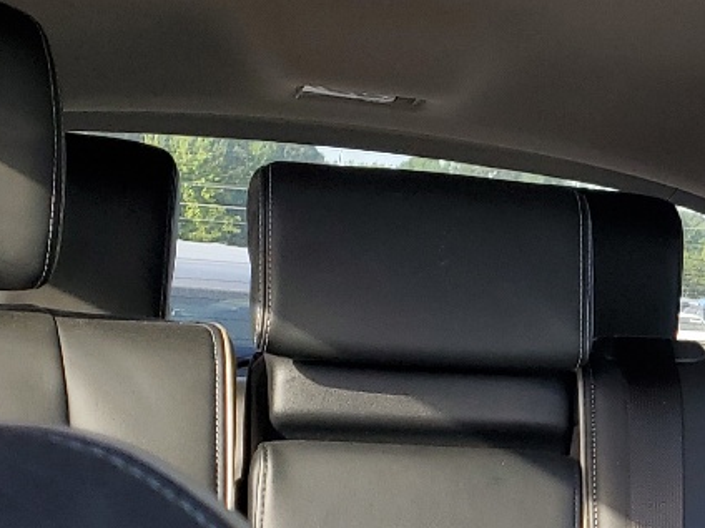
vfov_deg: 15.0
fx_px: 1996
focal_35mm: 98
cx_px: 896
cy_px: 382
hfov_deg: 18.7
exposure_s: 1/182
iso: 50
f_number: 1.5
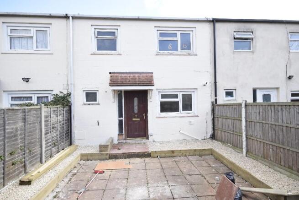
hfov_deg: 85.4
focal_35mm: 20
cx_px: 150
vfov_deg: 63.2
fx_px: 162
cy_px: 100
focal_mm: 13
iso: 1600
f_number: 11
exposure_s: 1/500
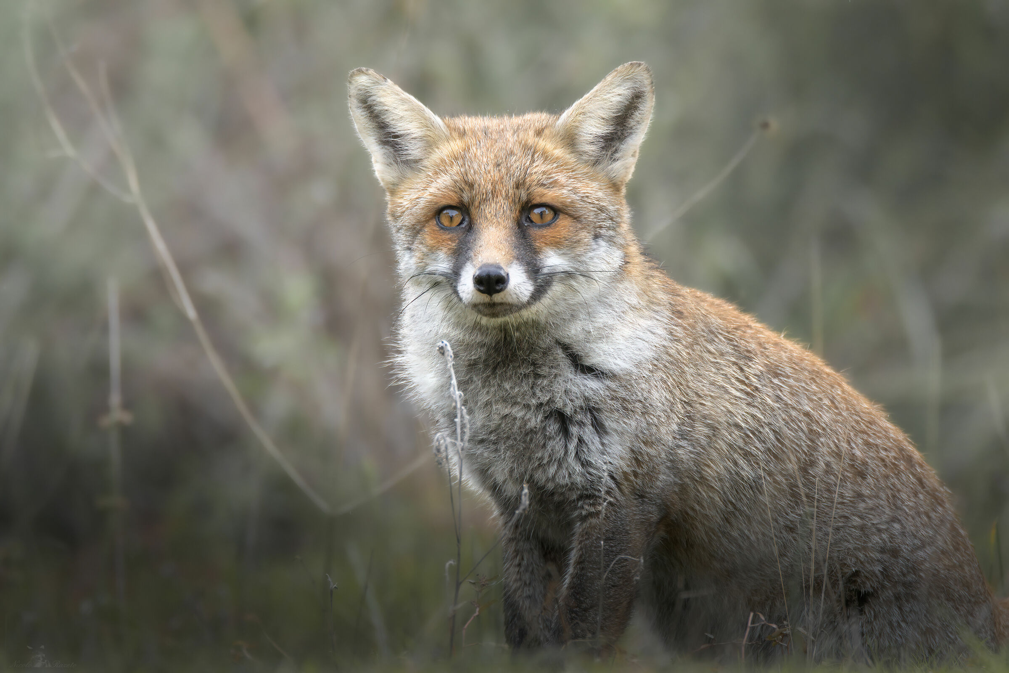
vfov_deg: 1.8
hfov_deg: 2.7
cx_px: 504
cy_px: 336
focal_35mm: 750
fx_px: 21019
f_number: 6.3
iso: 2200
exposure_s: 1/800
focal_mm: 500
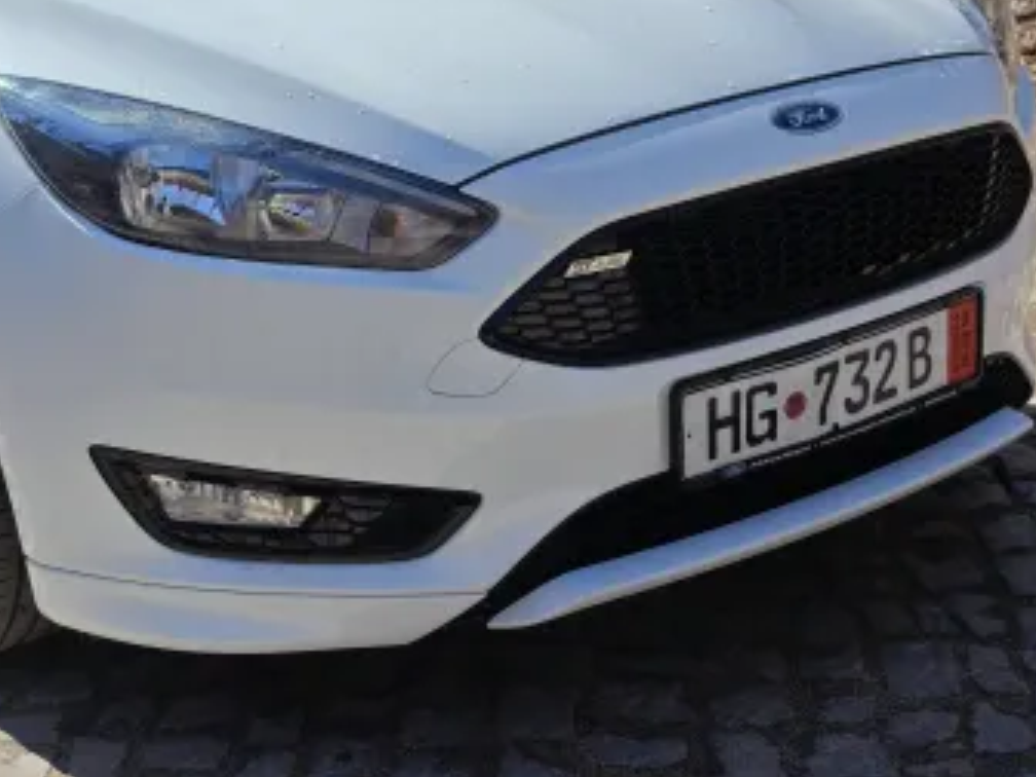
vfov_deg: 23.8
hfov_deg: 31.4
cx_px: 321
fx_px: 1826
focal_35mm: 61
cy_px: 188
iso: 50
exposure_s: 1/1486
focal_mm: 8.72
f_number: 2
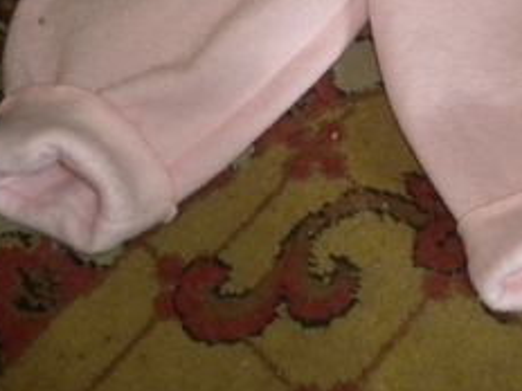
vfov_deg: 21.1
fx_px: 1025
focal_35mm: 68
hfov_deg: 28.3
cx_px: 364
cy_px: 36
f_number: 3.1
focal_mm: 6.3
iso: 400
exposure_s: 1/30
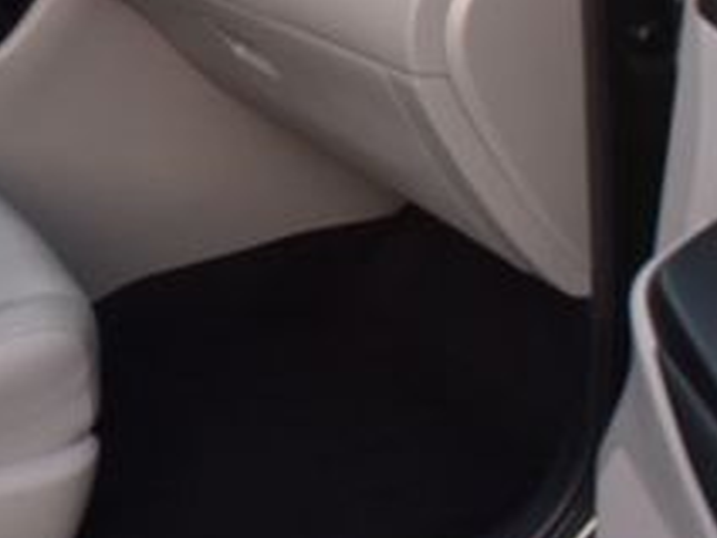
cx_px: 41
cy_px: 173
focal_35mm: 87
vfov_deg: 16.9
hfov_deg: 21.9
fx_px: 1802
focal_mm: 20
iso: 560
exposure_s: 1/15
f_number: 6.3
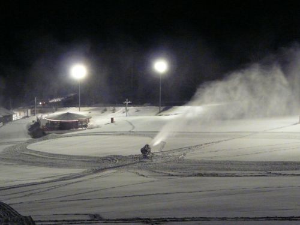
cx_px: 150
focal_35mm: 78
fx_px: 676
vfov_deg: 18.9
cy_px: 112
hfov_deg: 25.0
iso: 800
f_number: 3.2
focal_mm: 10
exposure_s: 1/13
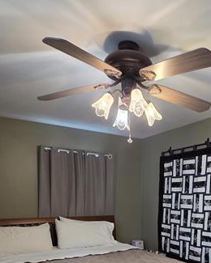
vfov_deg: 48.0
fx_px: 234
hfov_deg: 47.5
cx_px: 146
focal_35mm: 30
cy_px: 266
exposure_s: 1/60
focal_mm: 2.2
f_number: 2.2
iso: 320
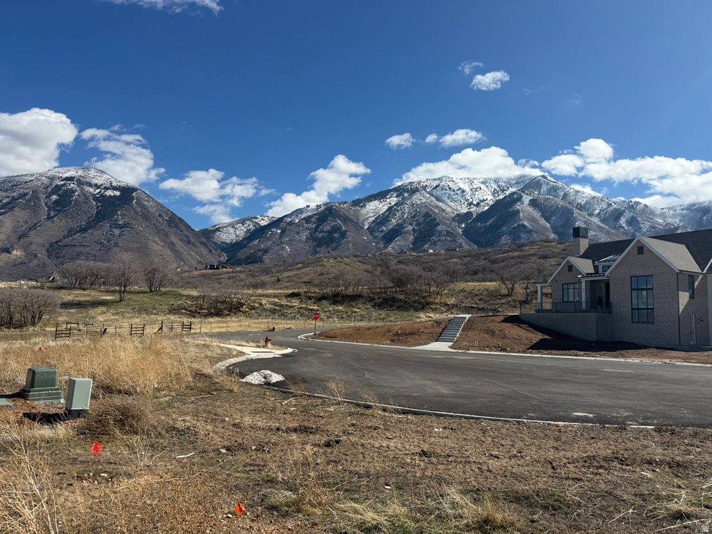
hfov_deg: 71.6
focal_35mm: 24
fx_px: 494
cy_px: 267
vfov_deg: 56.8
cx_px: 356
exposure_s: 1/6173
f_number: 1.78
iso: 80
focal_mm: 6.76
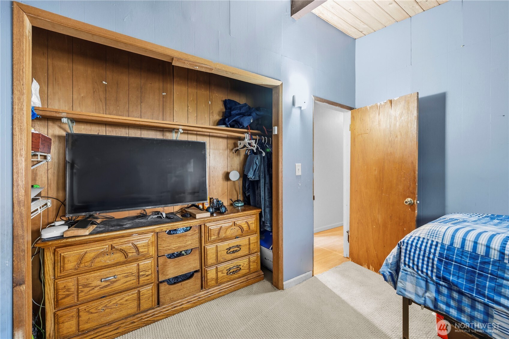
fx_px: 198
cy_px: 170
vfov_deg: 81.2
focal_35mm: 14
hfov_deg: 104.3
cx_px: 254
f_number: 8
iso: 200
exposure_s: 1.3
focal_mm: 14
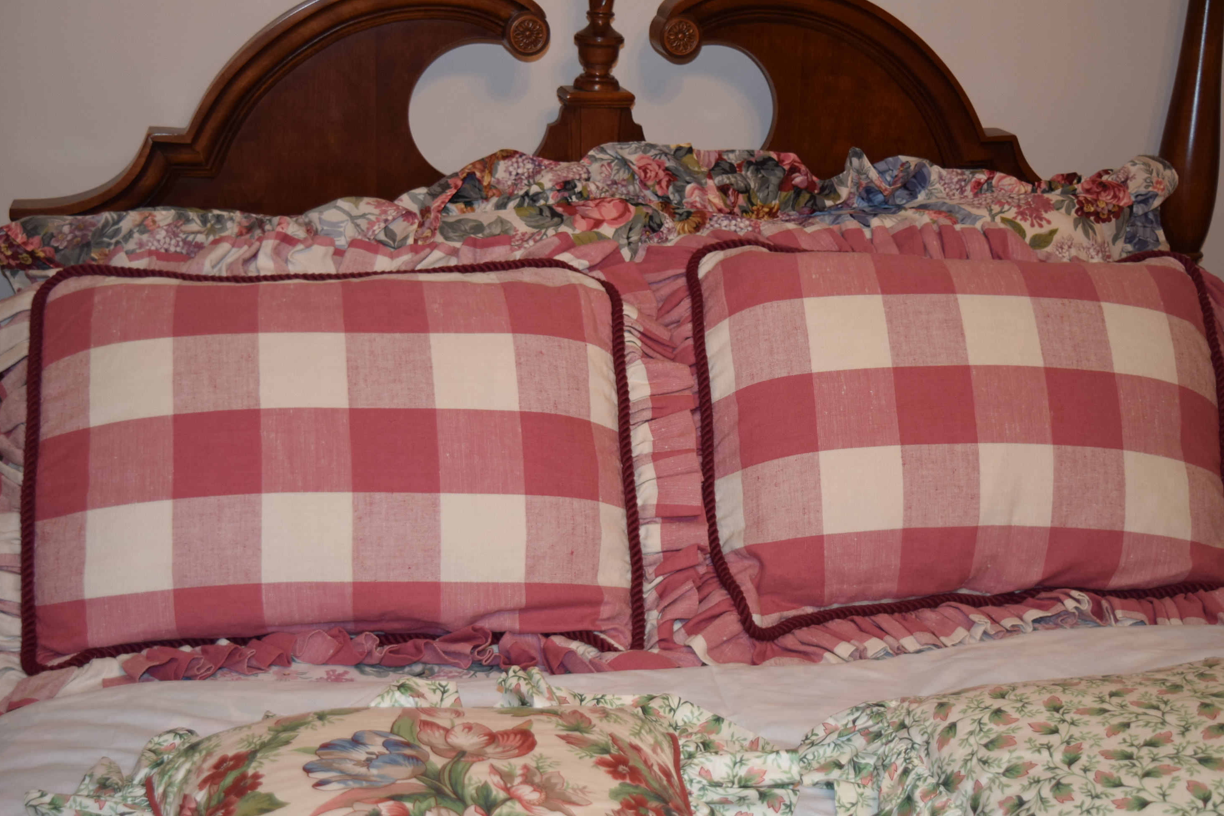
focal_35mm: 54
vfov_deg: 25.3
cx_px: 621
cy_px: 406
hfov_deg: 37.2
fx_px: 1819
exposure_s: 1/60
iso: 1000
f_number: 4.5
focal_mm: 35
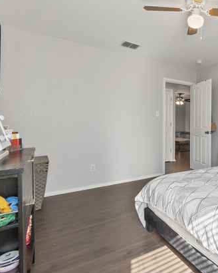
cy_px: 136
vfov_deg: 75.0
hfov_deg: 55.0
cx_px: 195
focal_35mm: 22
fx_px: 177
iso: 320
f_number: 6.3
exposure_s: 1/50
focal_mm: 10
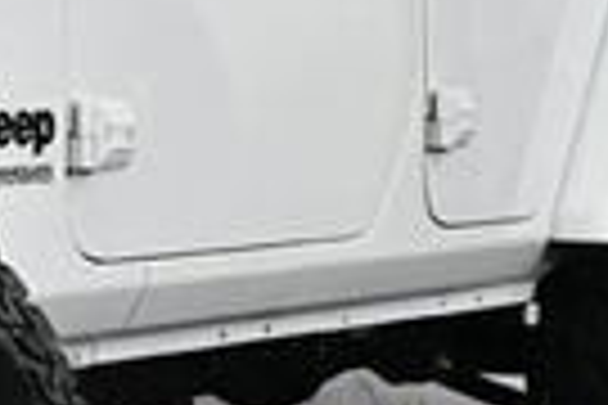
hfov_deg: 10.1
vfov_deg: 7.0
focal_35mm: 195
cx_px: -419
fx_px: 3296
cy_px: 166
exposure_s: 1/250
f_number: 4.5
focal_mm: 27.5
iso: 220
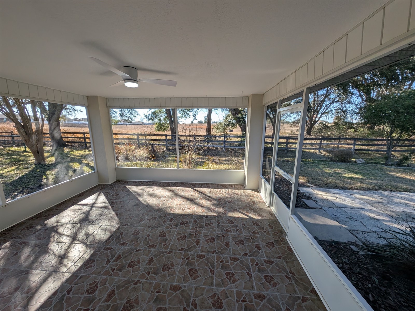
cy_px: 156
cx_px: 208
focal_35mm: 12
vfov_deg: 94.5
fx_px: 144
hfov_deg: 110.5
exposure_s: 1/470
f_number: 1.95
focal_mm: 2.23
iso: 40
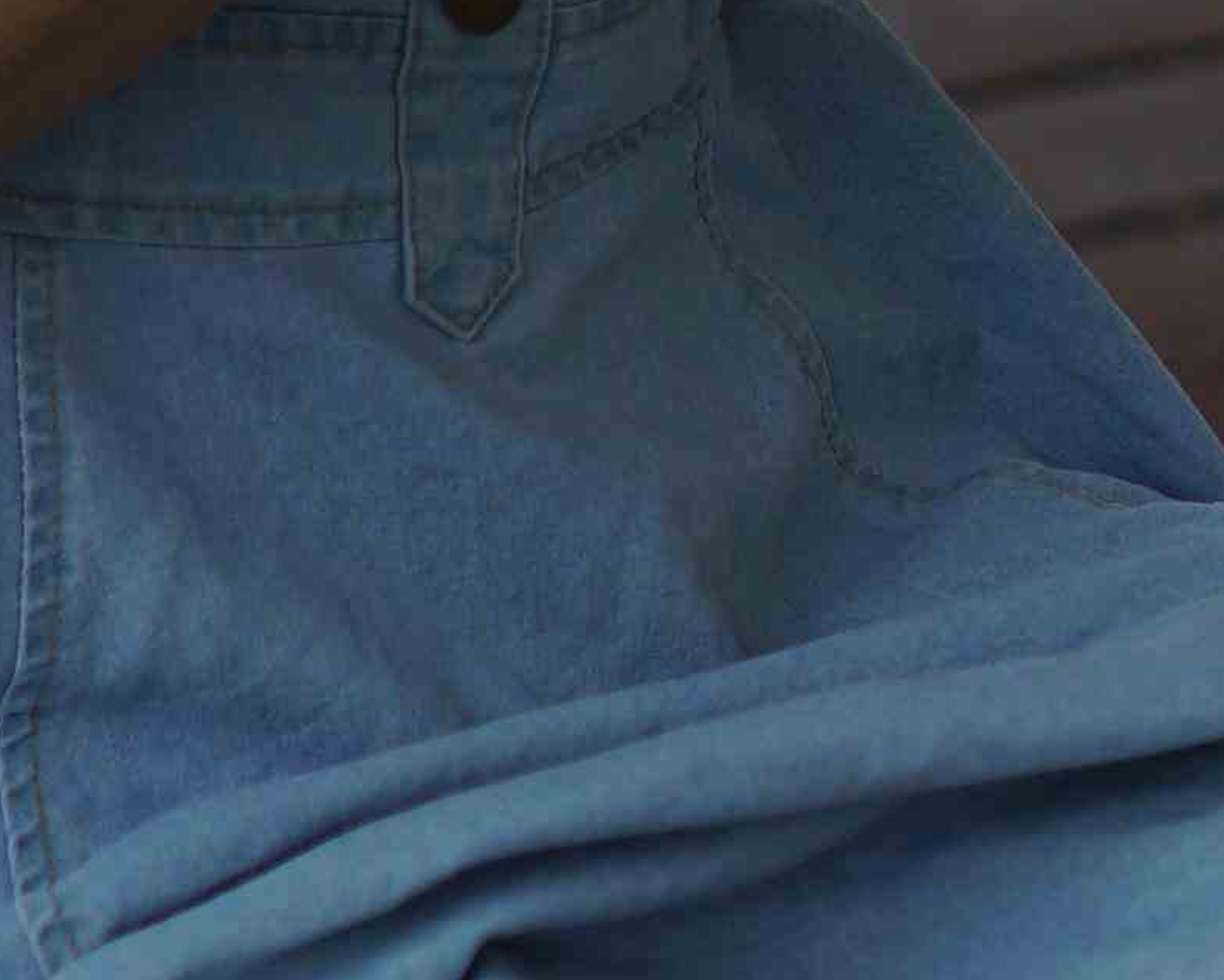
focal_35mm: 252
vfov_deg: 6.0
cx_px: 697
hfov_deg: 7.7
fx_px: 9129
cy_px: 1864
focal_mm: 50
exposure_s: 1/4000
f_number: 1.8
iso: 125
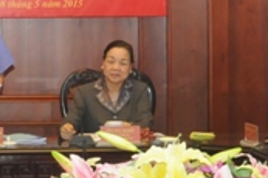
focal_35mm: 195
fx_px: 1450
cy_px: -12
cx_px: -11
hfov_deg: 10.5
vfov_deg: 7.0
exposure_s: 1/60
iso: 800
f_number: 7.1
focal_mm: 22
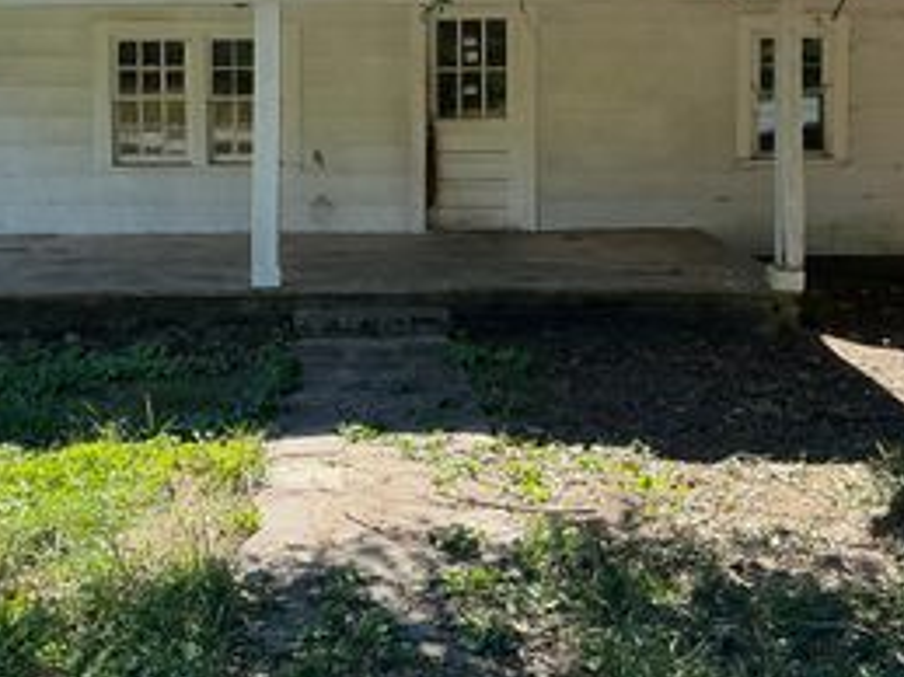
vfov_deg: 26.6
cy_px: 162
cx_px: 339
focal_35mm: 54
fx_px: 1410
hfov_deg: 35.4
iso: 25
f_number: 1.8
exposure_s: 1/650
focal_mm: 3
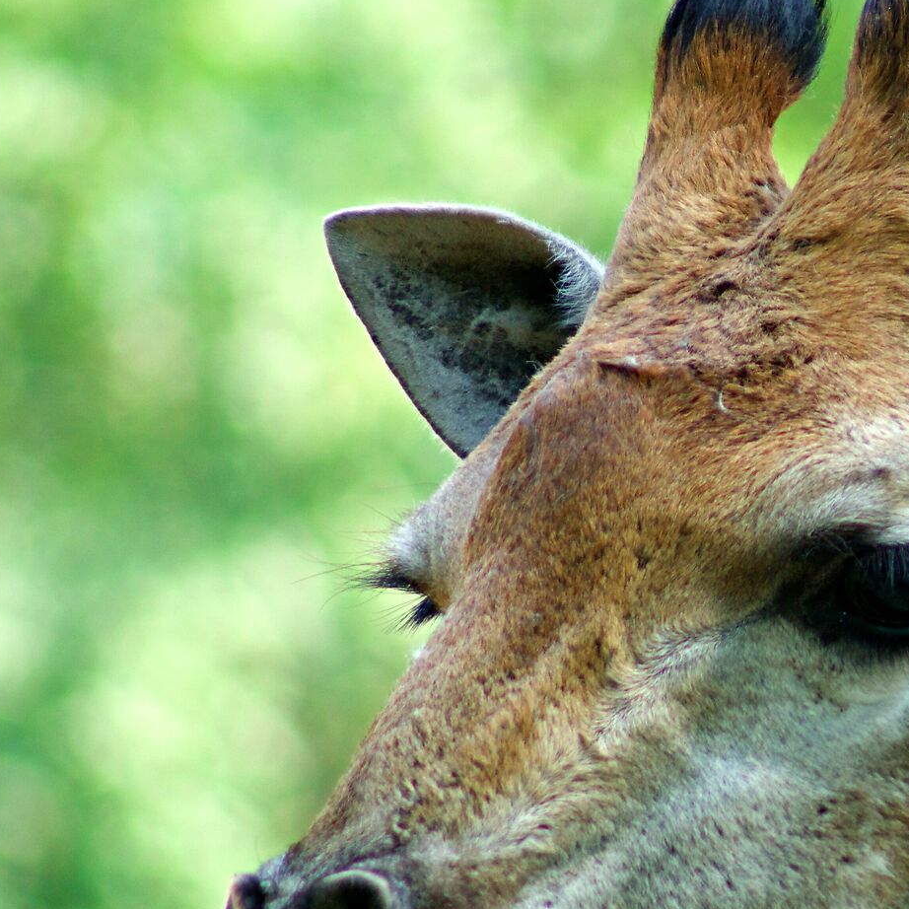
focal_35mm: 995
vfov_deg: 1.8
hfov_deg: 1.8
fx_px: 29561
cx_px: 853
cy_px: 627
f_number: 5.6
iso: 400
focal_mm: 300
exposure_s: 1/200
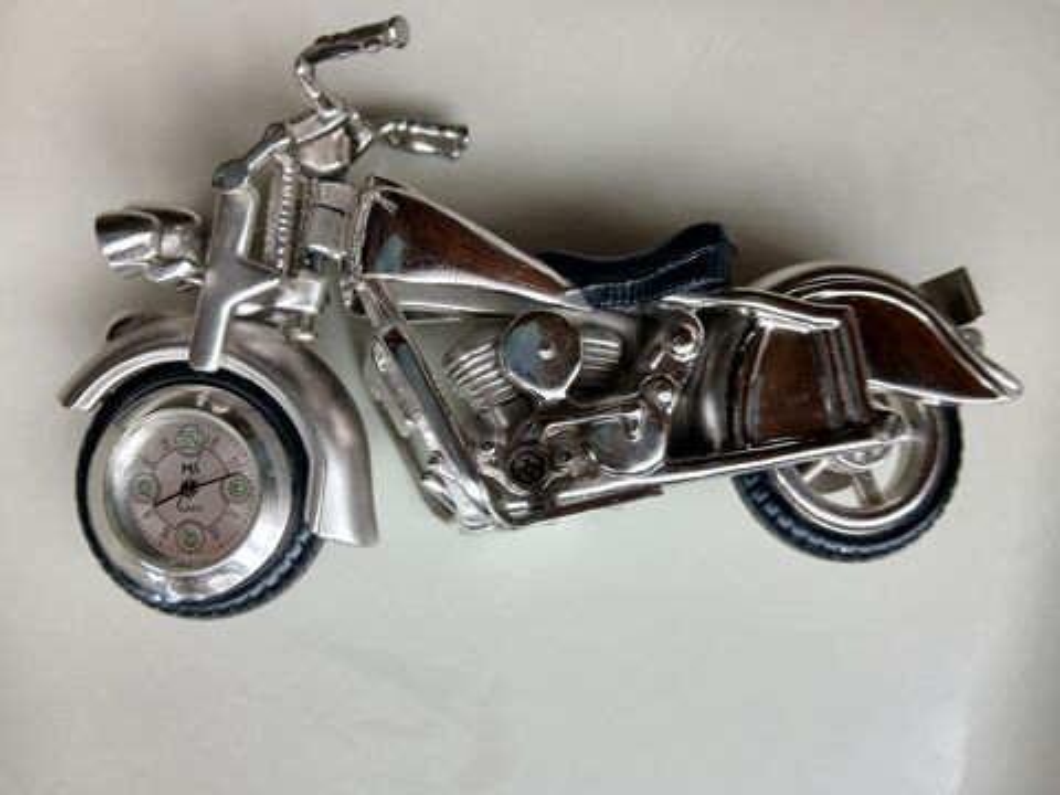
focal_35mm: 26
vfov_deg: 53.1
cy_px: 398
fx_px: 796
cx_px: 530
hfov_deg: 67.3
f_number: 1.8
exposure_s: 1/50.3
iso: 64
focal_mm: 3.98
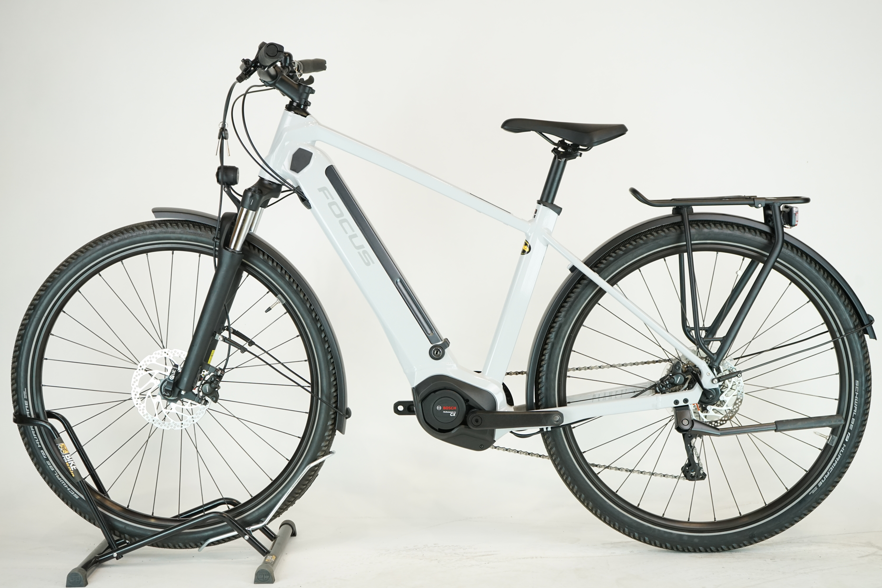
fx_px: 1396
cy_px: 294
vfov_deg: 23.8
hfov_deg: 35.1
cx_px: 441
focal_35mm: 57
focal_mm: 57
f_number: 5.6
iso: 1250
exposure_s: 1/200
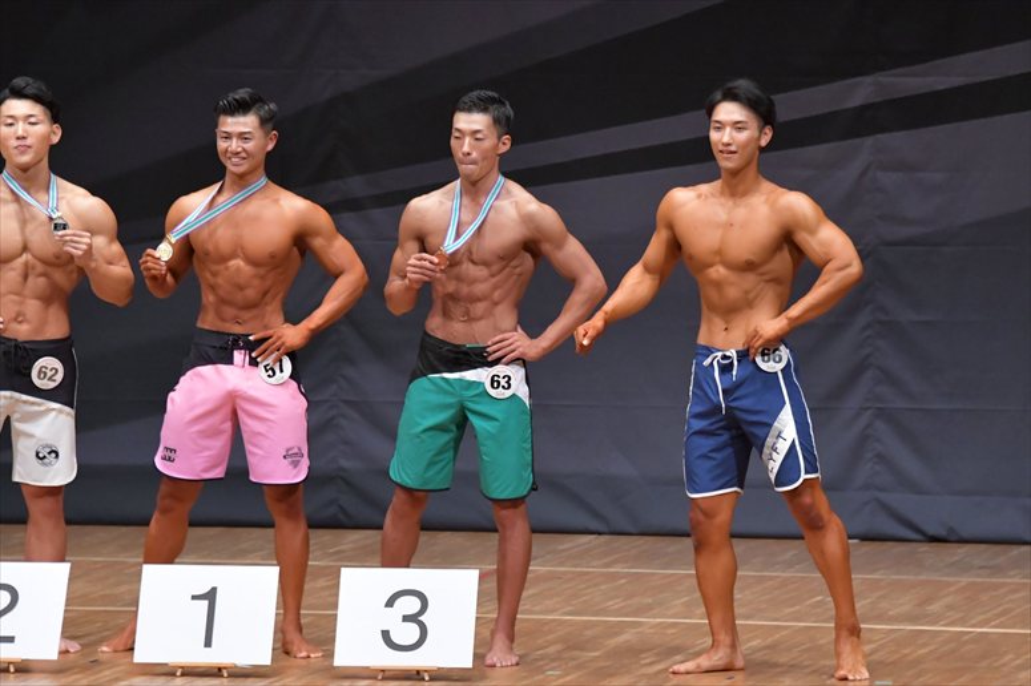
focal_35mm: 270
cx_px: 516
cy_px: 343
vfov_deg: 5.1
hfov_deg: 7.6
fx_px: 7729
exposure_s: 1/400
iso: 6400
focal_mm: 180
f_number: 5.6
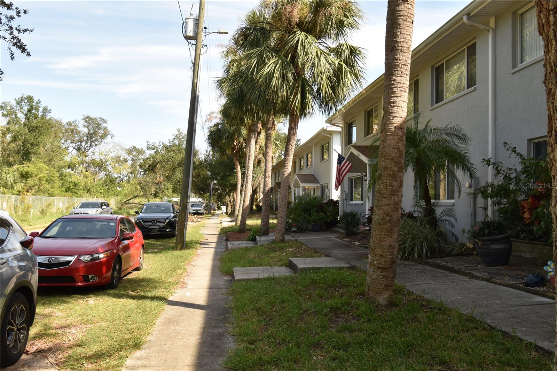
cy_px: 186
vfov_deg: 43.6
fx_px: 464
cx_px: 278
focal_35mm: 30
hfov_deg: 61.9
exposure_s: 1/200
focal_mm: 20
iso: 400
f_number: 10
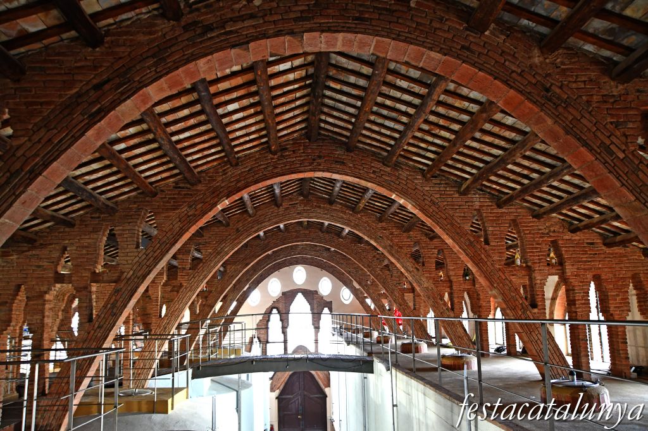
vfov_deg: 47.9
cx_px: 324
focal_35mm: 27
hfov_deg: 67.4
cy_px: 216
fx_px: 486
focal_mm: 18
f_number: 4
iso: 1250
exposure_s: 1/60
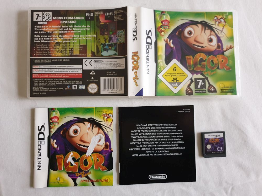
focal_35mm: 26
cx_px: 131
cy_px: 98
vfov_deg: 53.1
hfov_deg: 67.3
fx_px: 197
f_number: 1.5
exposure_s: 1/50
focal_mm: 4.3
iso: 320
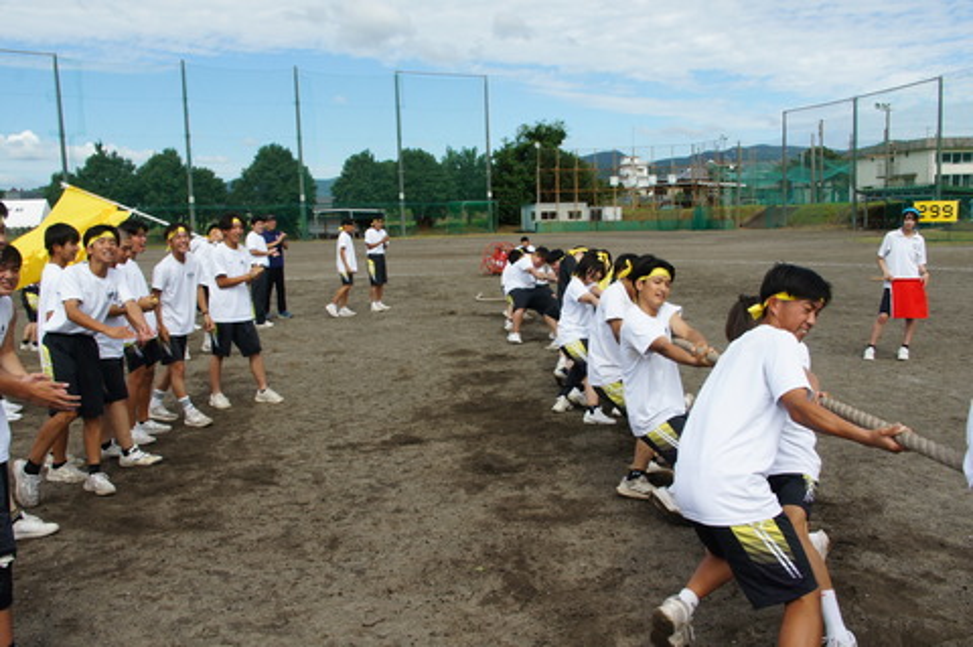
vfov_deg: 39.9
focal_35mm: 33
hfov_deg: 57.3
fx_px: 891
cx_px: 486
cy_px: 324
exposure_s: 1/250
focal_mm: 22
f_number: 11
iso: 200
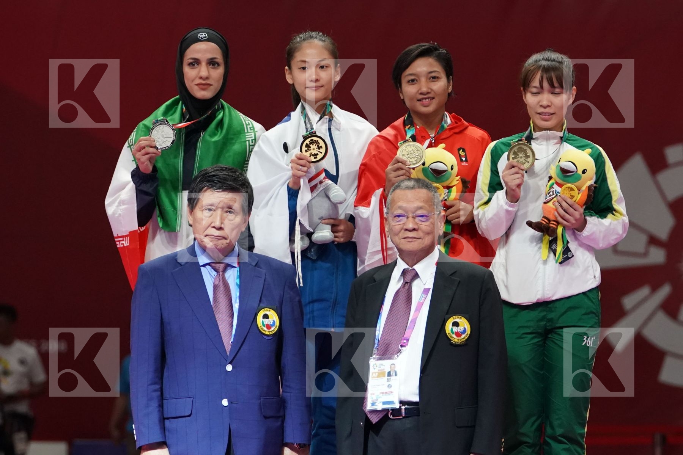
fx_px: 4268
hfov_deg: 9.1
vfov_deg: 6.1
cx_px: 342
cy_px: 228
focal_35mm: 225
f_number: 4
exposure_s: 1/1000
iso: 4000
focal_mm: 150
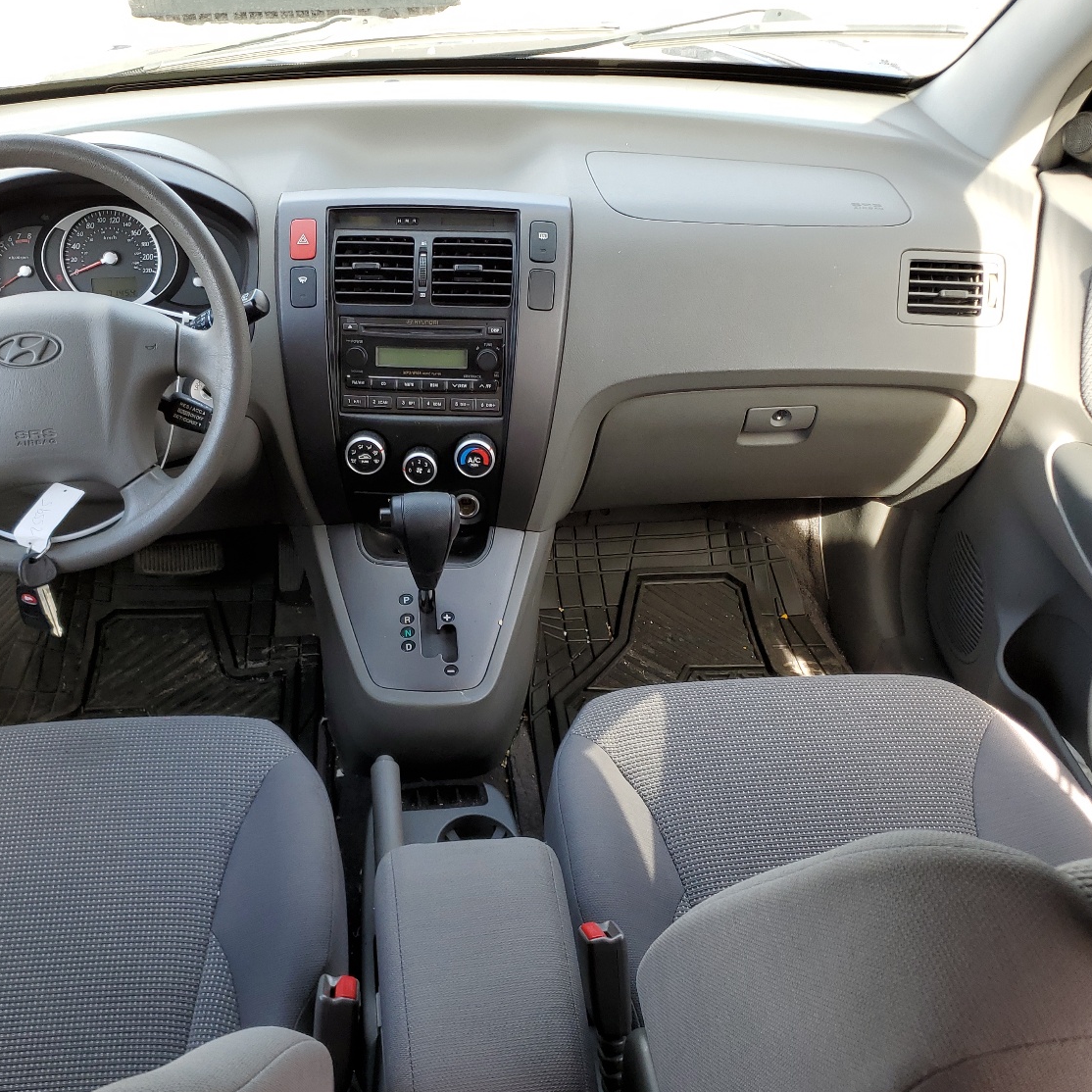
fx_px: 1178
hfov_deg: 49.6
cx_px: 462
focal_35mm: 33
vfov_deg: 49.7
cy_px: 575
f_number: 1.5
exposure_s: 1/156
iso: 50
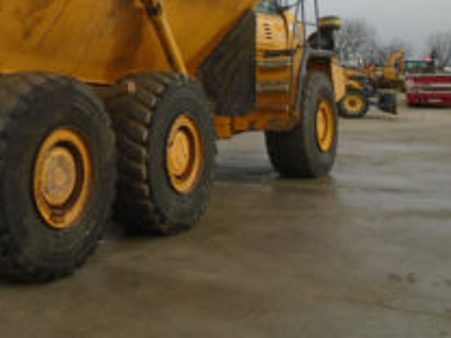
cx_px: 54
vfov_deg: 28.2
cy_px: 46
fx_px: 651
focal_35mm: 50
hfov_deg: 36.1
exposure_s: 1/320
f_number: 3.2
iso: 100
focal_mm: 4.6
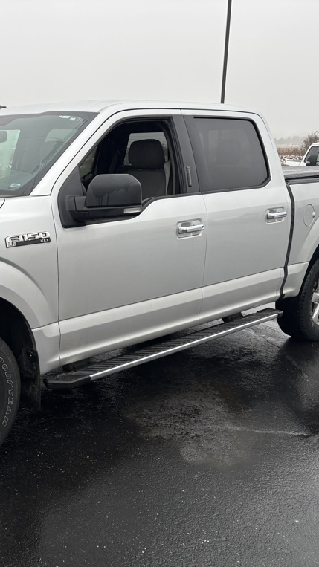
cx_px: 25
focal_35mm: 38
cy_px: 284
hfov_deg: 29.7
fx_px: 572
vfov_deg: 52.8
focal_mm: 5.96
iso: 50
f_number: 1.6
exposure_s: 1/541
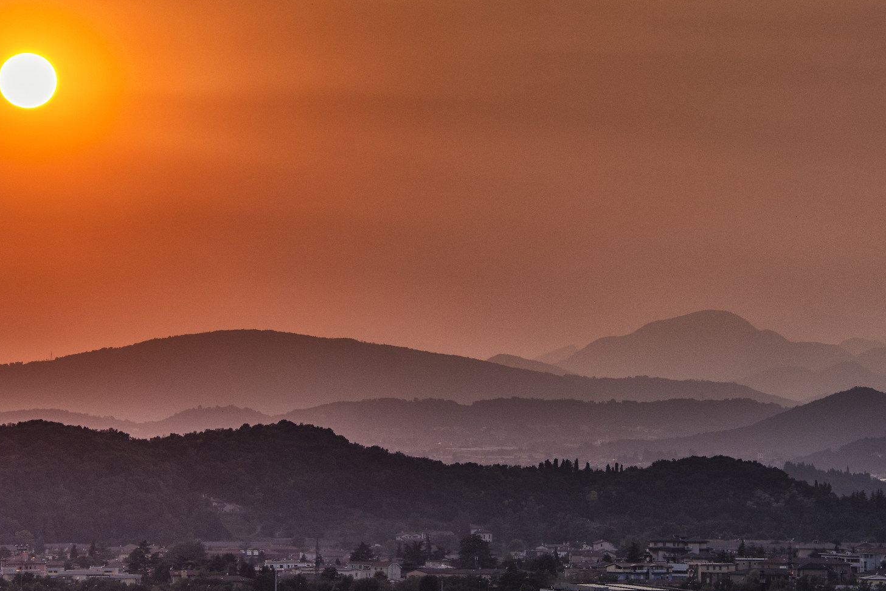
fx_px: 6080
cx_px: 443
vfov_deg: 5.6
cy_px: 228
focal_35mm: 247
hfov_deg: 8.3
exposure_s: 1/200
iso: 100
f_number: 7.1
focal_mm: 100
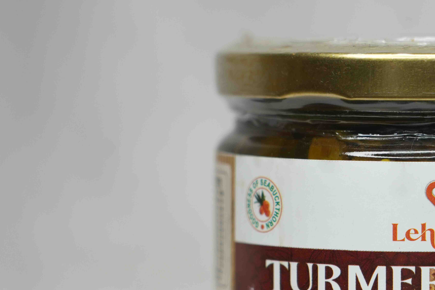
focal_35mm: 206
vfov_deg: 6.7
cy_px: 206
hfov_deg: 9.9
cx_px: 392
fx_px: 2489
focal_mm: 105
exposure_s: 1/80
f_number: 4
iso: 200
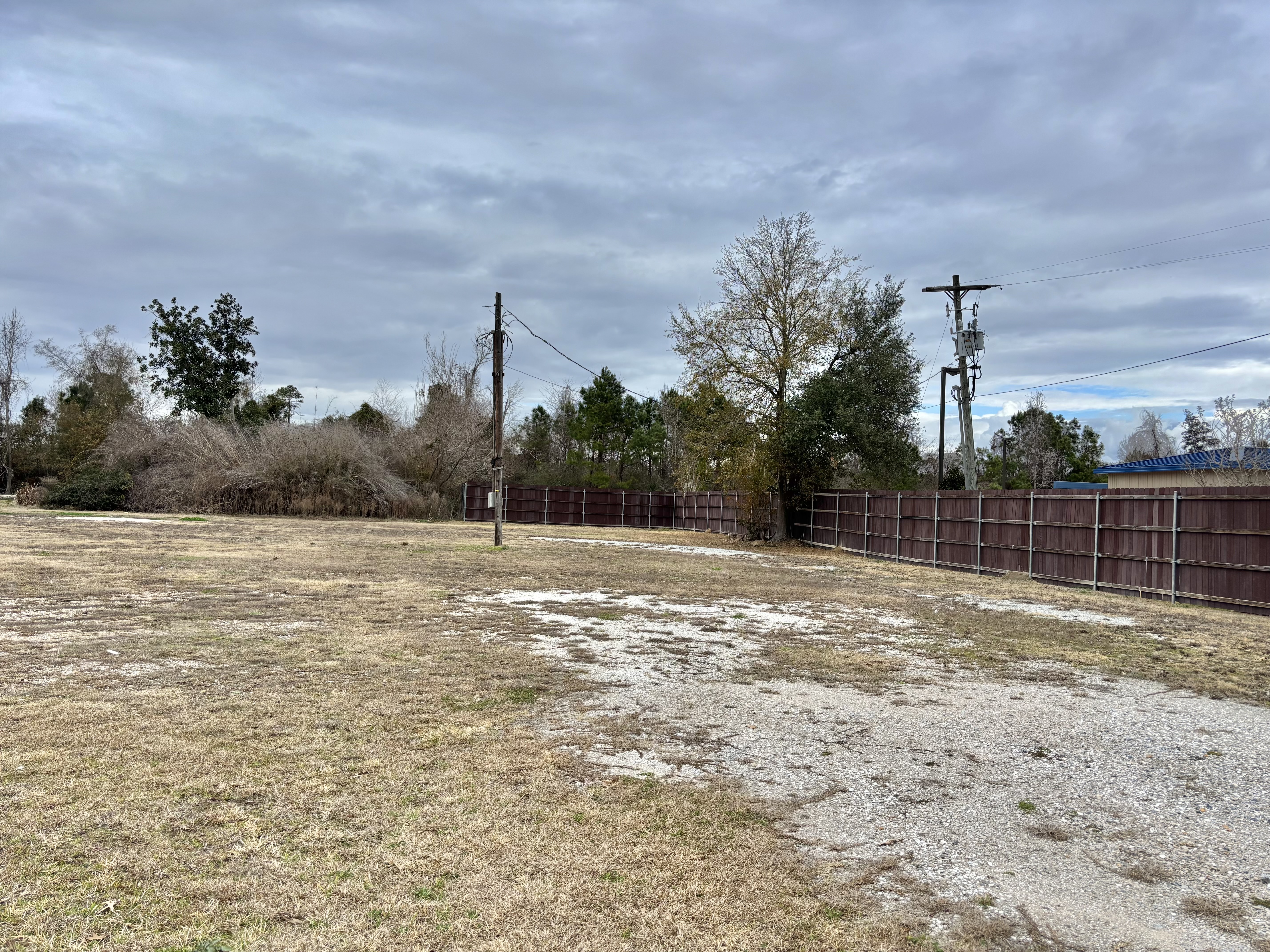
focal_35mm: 26
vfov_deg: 53.1
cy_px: 476
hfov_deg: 67.3
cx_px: 635
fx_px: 954
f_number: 1.6
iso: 50
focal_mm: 5.96
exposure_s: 1/2571
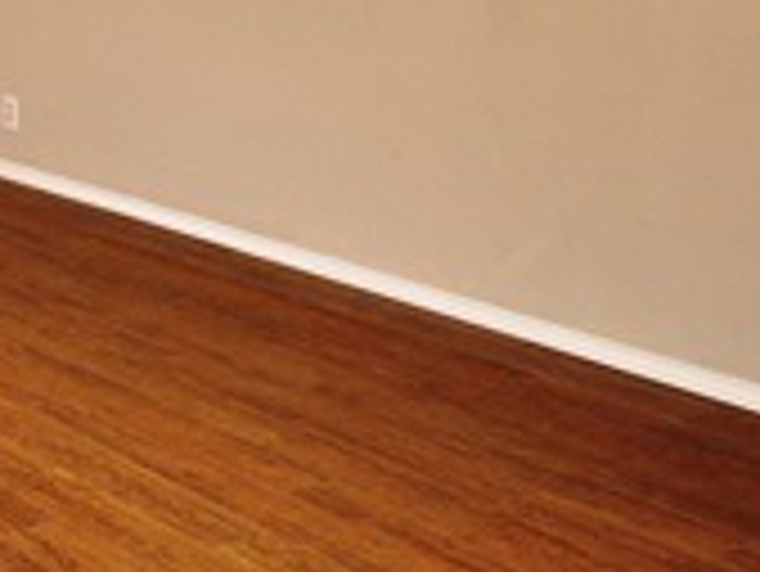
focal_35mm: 71
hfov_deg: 22.1
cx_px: -414
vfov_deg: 20.1
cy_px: -20
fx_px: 1556
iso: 800
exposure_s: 1/60
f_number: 4.5
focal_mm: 13
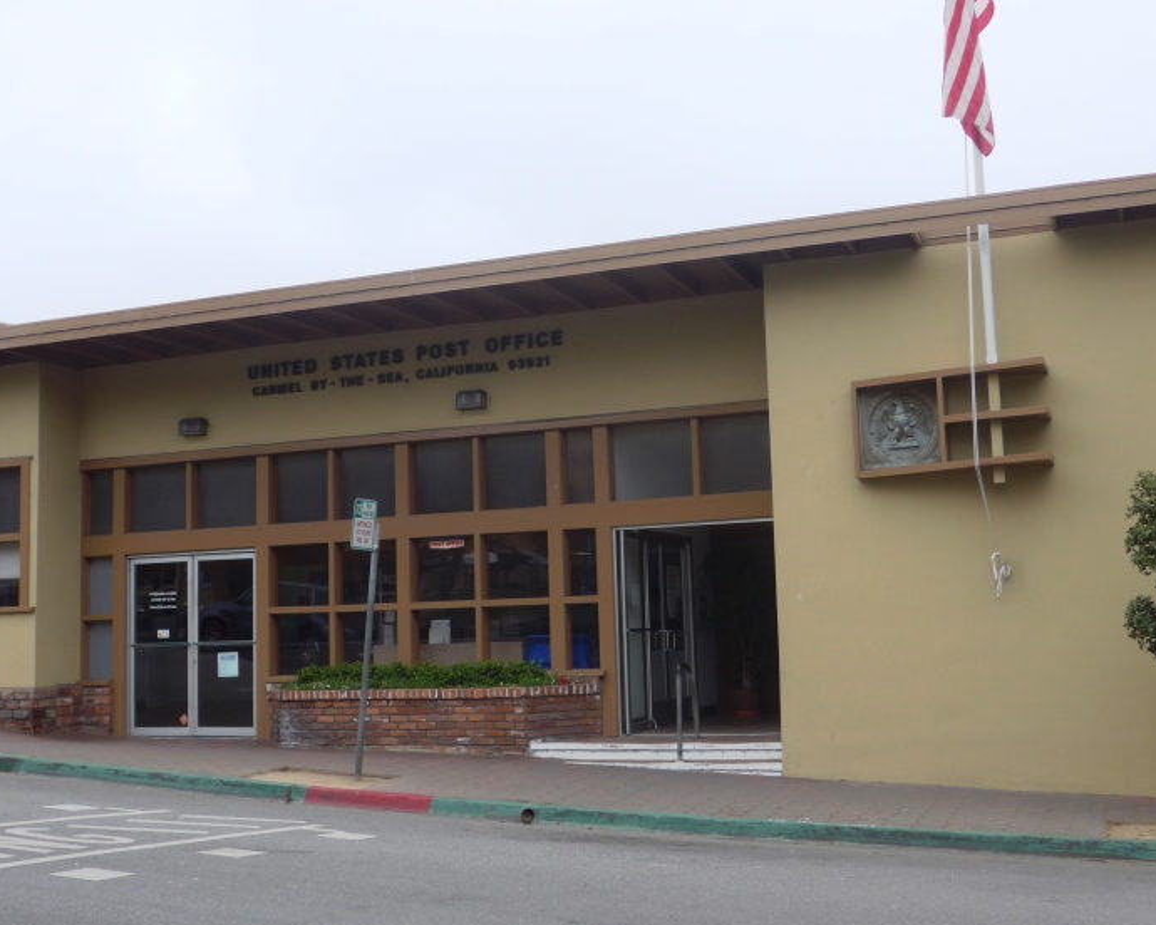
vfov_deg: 35.7
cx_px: 600
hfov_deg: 43.8
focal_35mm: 42
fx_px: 1437
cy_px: 468
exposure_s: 1/800
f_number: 2
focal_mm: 6
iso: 80
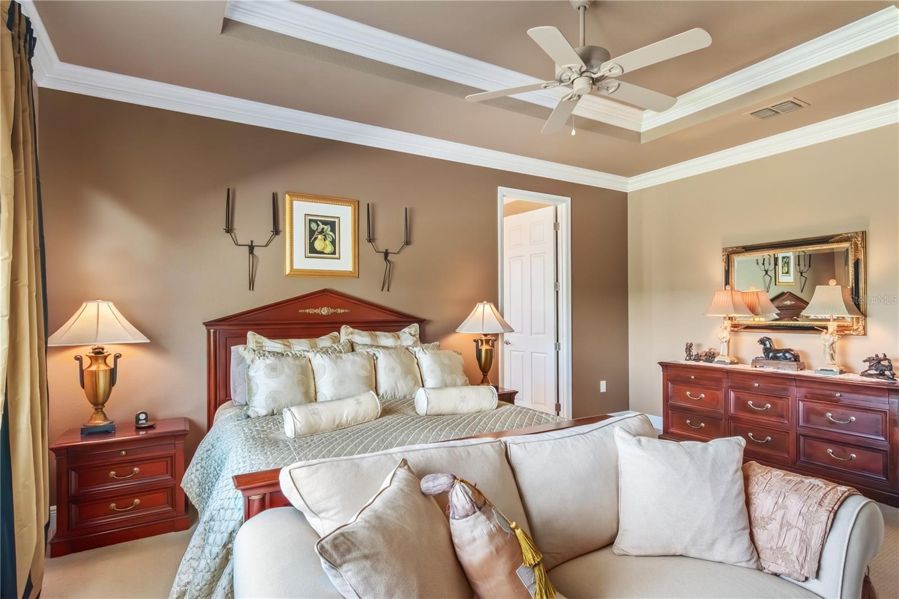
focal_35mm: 18
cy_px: 300
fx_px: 449
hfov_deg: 90.0
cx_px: 450
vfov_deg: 67.4
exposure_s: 1/1.67
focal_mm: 12
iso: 250
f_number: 9
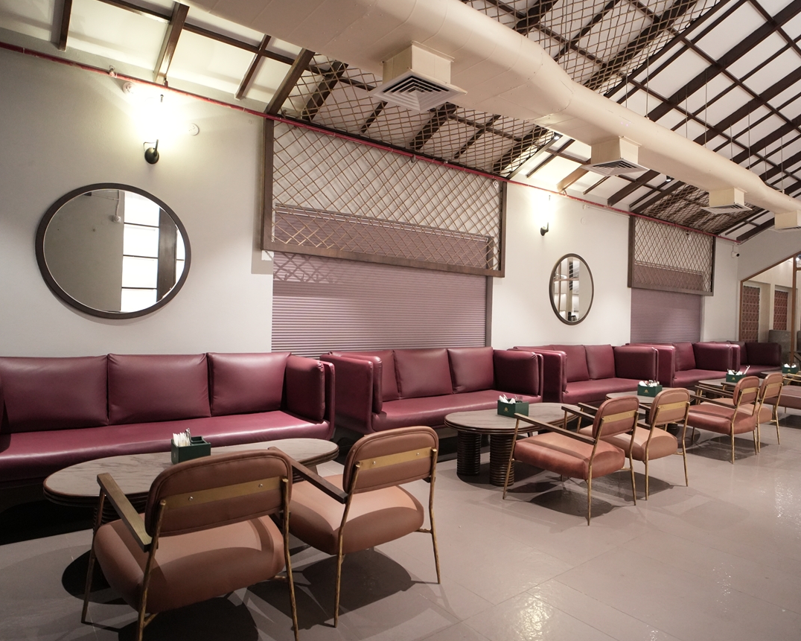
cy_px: 320
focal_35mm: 22
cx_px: 457
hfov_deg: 74.6
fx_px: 522
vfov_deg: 63.1
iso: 4000
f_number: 2.8
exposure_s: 1/80
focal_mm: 18
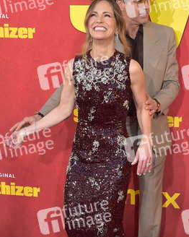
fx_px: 385
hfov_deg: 27.6
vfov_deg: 34.2
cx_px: 96
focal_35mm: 55
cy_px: 109
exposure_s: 1/1250
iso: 1250
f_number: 6.3
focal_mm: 48
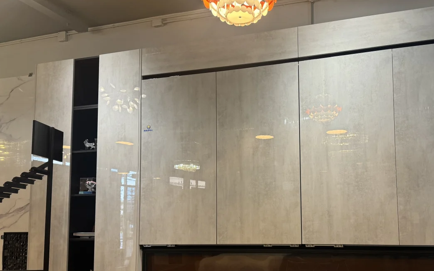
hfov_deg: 54.5
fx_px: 414
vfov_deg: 35.9
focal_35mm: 35
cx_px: 279
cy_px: 179
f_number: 1.78
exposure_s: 1/60
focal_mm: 6.86
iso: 200
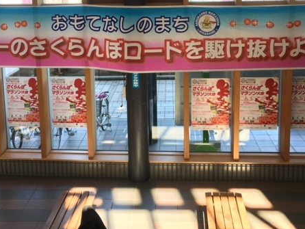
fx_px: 458
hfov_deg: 36.8
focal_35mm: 52
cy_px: 59
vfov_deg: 27.7
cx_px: 144
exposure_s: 1/120
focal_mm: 4.15
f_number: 2.2
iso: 32
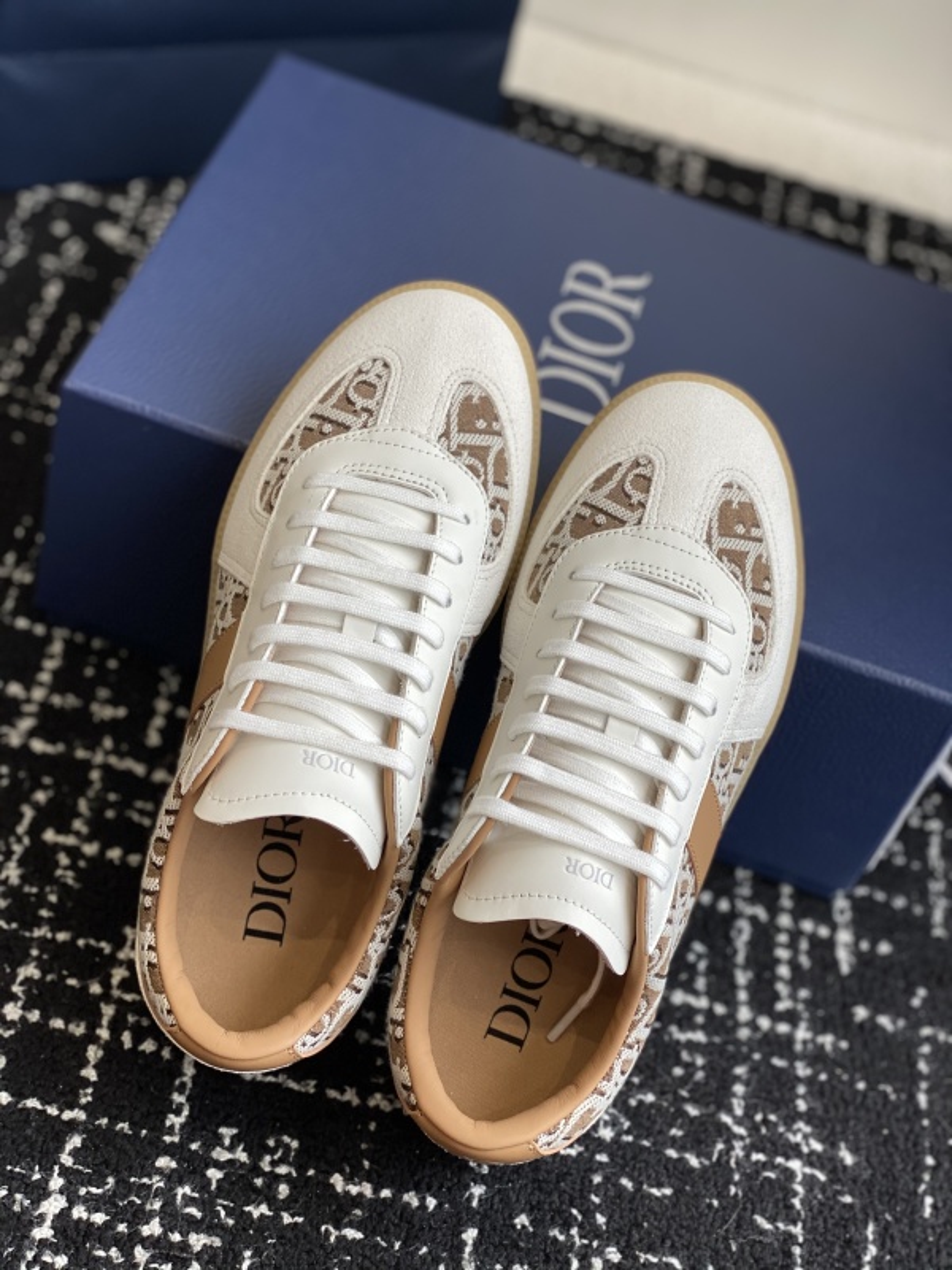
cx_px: 476
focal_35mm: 52
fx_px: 1907
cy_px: 635
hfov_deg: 28.0
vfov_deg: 36.8
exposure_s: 1/193
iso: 20
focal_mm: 6
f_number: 2
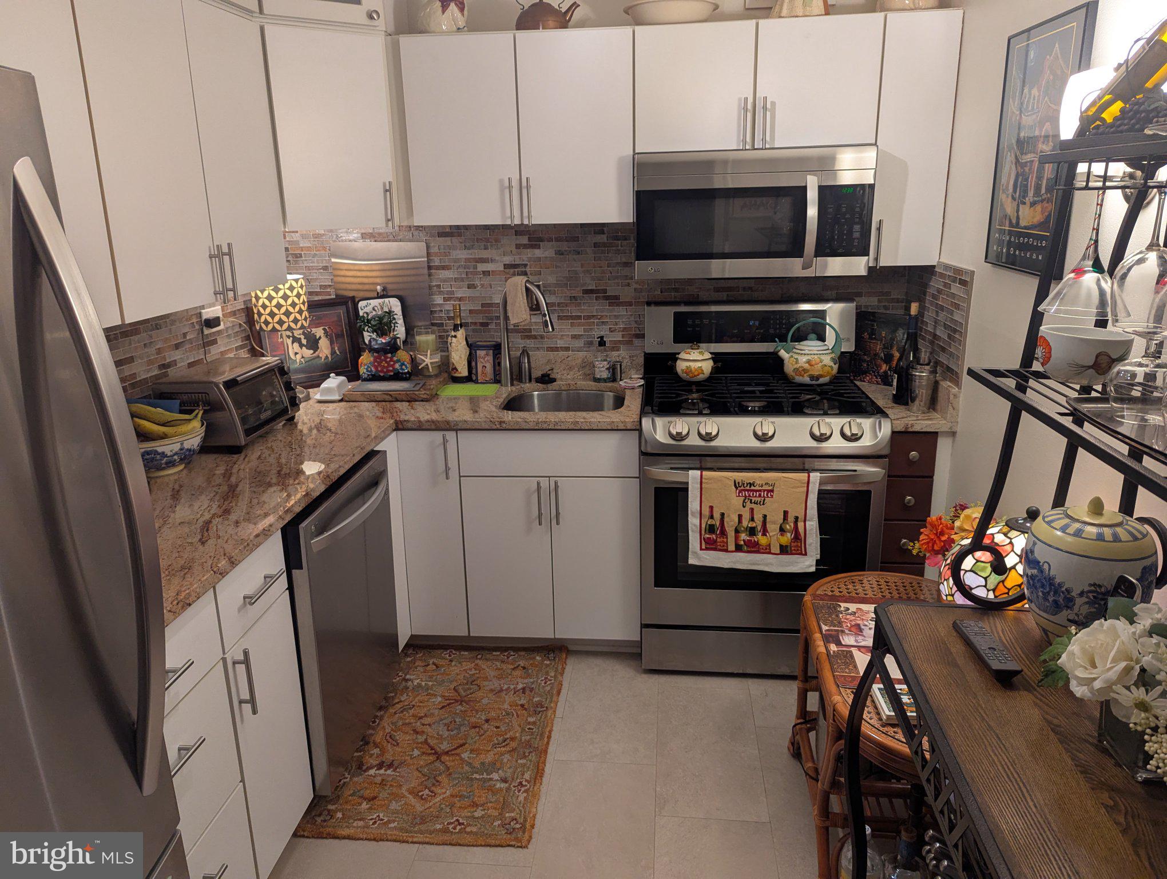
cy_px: 440
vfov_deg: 56.9
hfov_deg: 71.5
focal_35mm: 24
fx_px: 810
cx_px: 584
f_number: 1.85
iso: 175
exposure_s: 1/120
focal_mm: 6.81
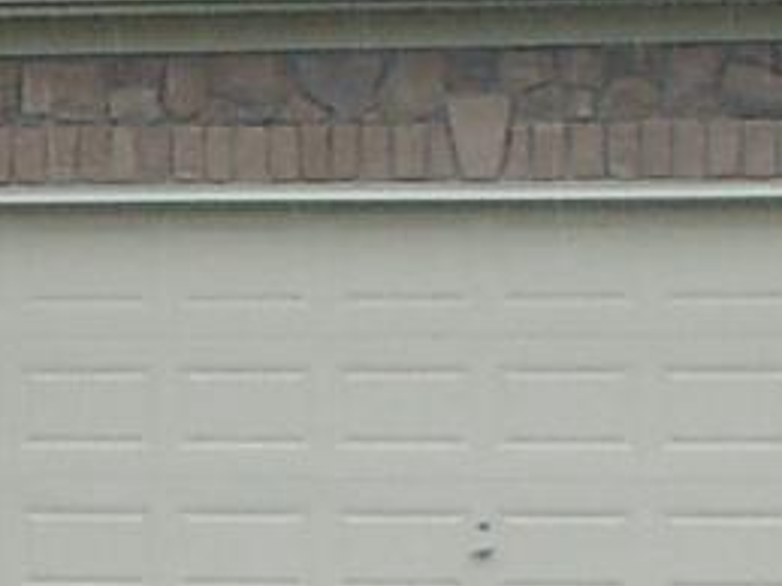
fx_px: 5171
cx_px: -921
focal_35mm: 229
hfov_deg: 8.1
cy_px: 296
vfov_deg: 6.5
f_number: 3.7
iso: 100
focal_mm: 5.8
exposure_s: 1/150
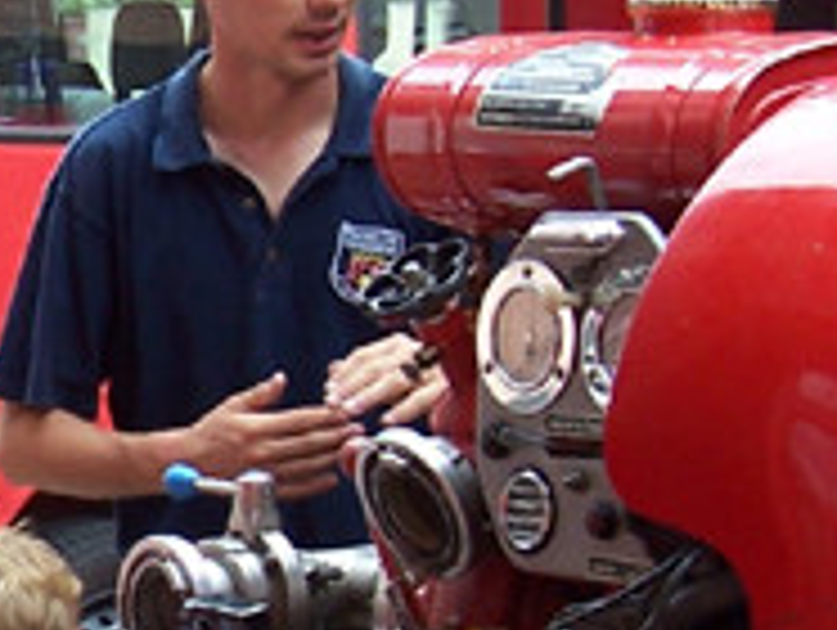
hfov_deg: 13.2
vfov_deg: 10.2
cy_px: 405
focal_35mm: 146
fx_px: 3535
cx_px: -104
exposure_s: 1/125
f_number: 2.7
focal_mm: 5.6
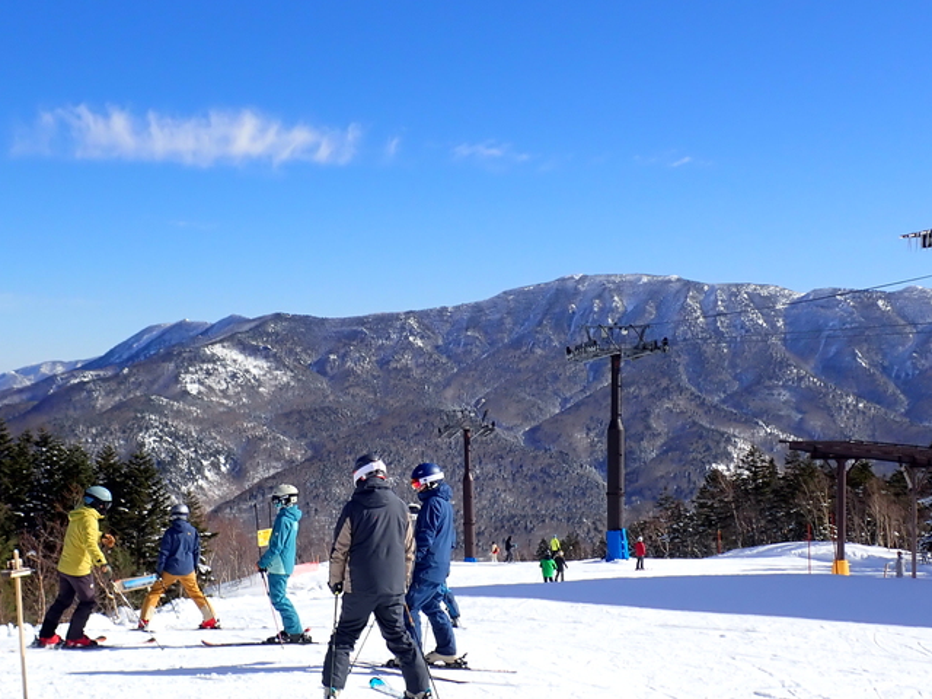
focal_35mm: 48
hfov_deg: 39.6
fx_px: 1292
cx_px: 392
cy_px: 374
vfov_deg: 30.3
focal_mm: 5.79
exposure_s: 1/160
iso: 100
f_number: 9
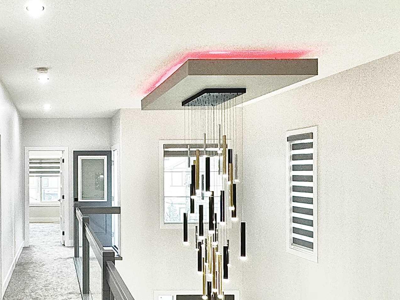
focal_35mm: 34
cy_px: 181
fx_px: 393
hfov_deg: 50.7
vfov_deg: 41.6
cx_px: 80
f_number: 2.2
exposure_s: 1/120
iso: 200
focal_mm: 2.22
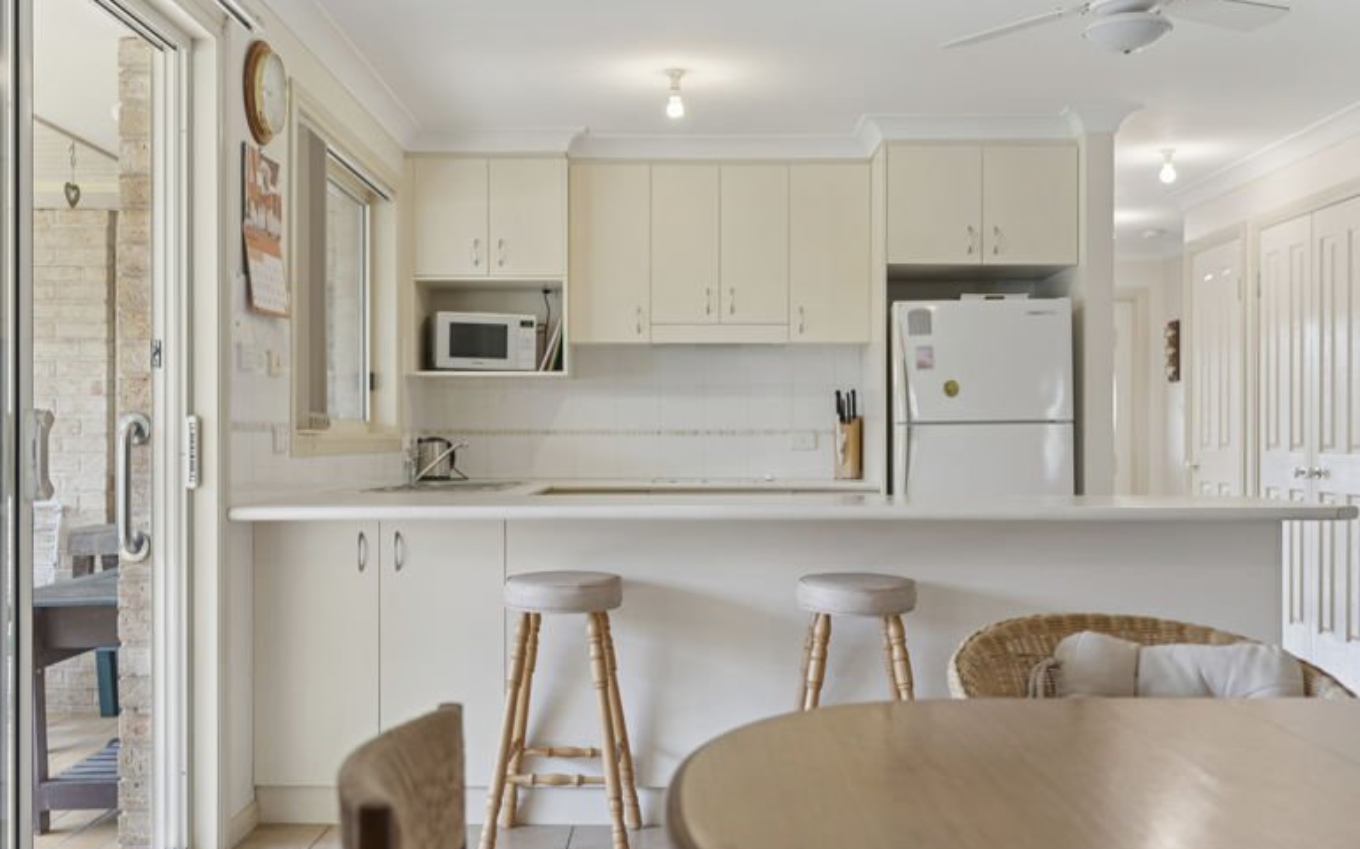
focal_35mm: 35
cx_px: 695
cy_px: 470
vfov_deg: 36.2
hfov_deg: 55.3
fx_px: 1297
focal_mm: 33
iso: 400
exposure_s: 1/200
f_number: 2.8
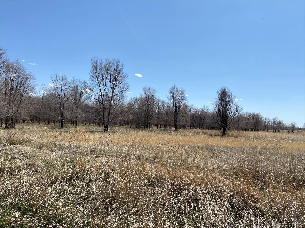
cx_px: 152
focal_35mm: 26
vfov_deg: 53.1
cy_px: 114
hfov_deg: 67.3
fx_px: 229
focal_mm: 4.25
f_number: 1.8
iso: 32
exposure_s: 1/4132
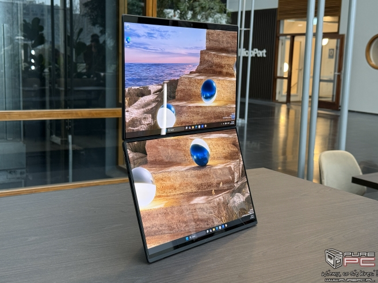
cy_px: 141
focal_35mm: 49
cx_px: 186
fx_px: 535
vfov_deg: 29.6
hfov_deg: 38.9
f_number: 1.78
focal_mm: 6.76
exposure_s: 1/50
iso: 125
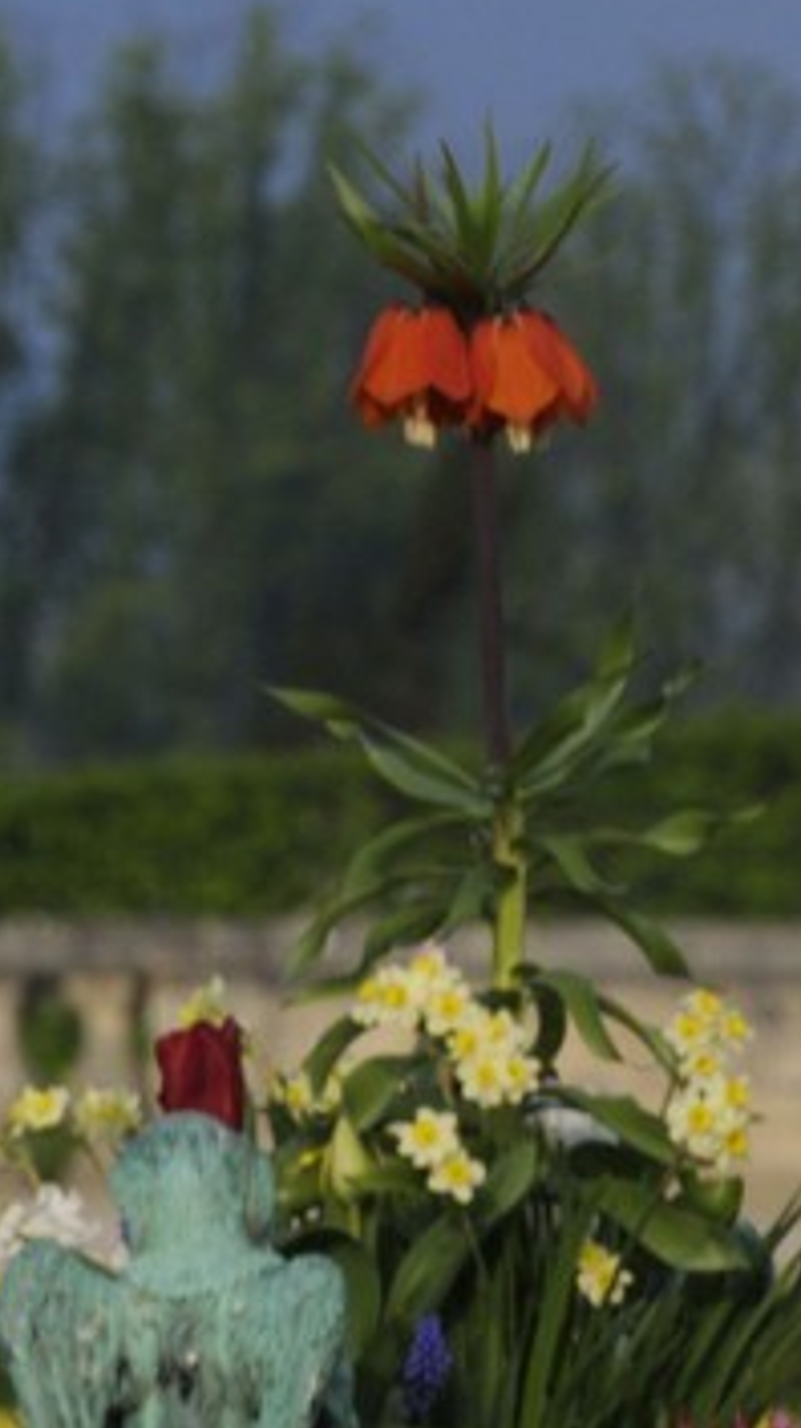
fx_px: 32353
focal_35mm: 855
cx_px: -2096
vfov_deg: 2.5
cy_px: 1129
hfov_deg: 1.4
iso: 200
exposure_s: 1/160
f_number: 11
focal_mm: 180
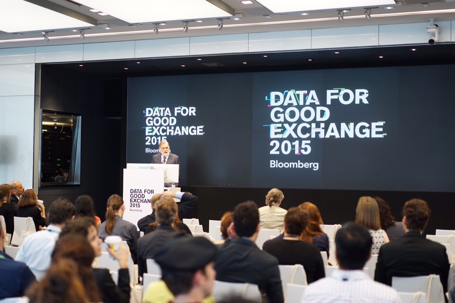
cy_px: 152
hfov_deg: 36.2
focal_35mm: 55
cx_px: 228
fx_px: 695
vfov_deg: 24.6
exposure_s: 1/80
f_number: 2.2
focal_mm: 55
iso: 800
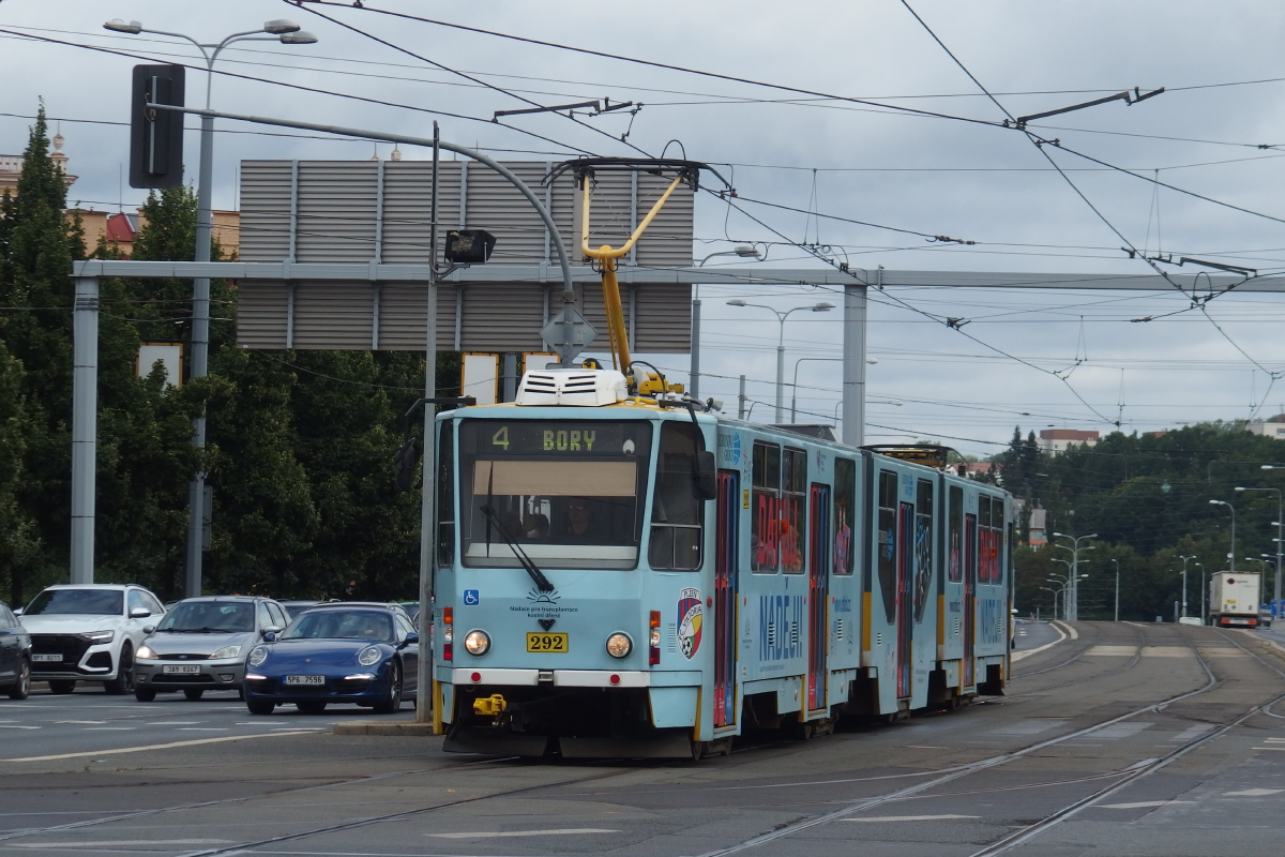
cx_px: 642
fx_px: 4640
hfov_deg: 15.8
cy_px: 428
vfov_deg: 10.5
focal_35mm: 130
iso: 100
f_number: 4
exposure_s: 1/1000
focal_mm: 23.5
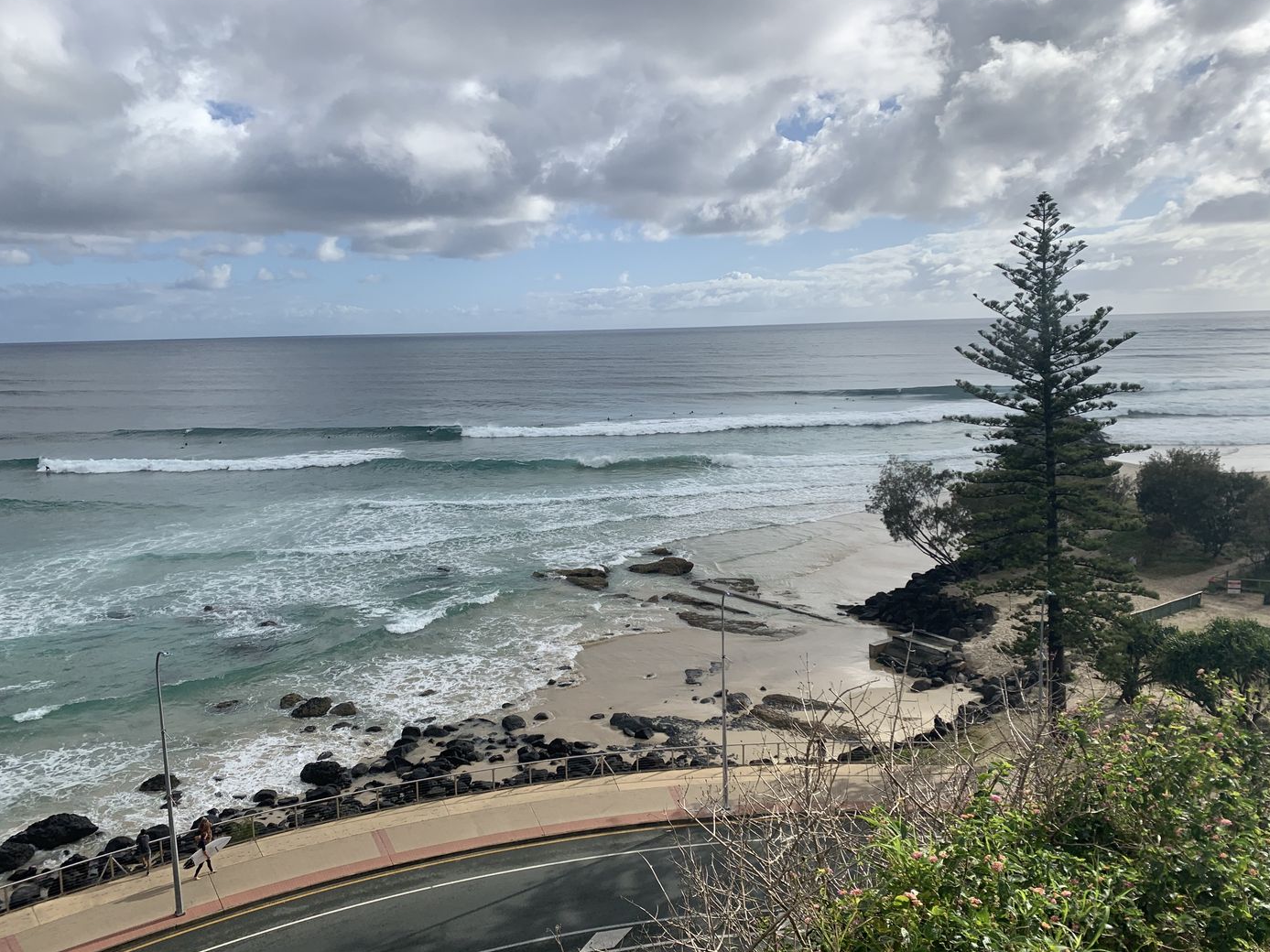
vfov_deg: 51.3
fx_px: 990
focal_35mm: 27
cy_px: 481
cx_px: 629
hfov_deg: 65.3
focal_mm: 4.25
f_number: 1.8
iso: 25
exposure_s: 1/4098
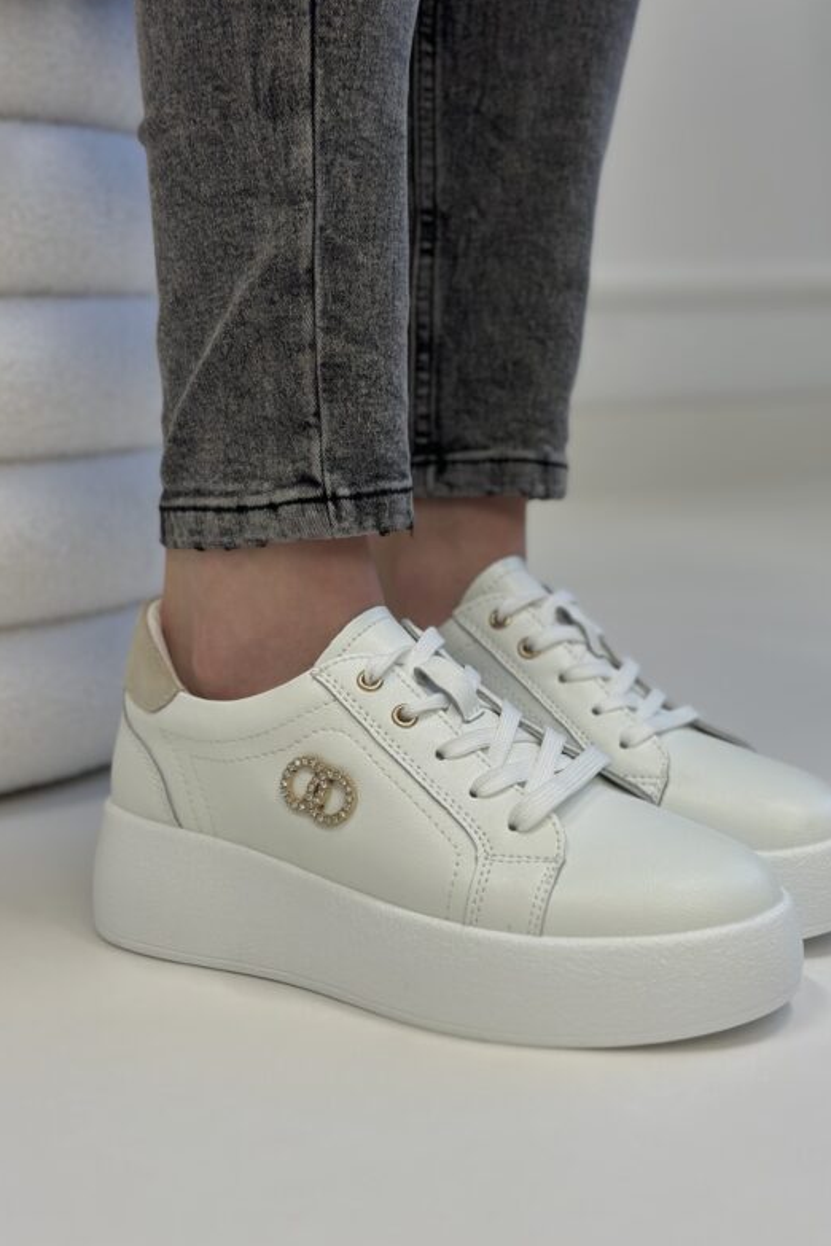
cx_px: 471
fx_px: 1766
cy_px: 625
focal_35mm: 51
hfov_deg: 26.5
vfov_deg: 38.9
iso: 80
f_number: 1.78
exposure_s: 1/100
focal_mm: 6.86
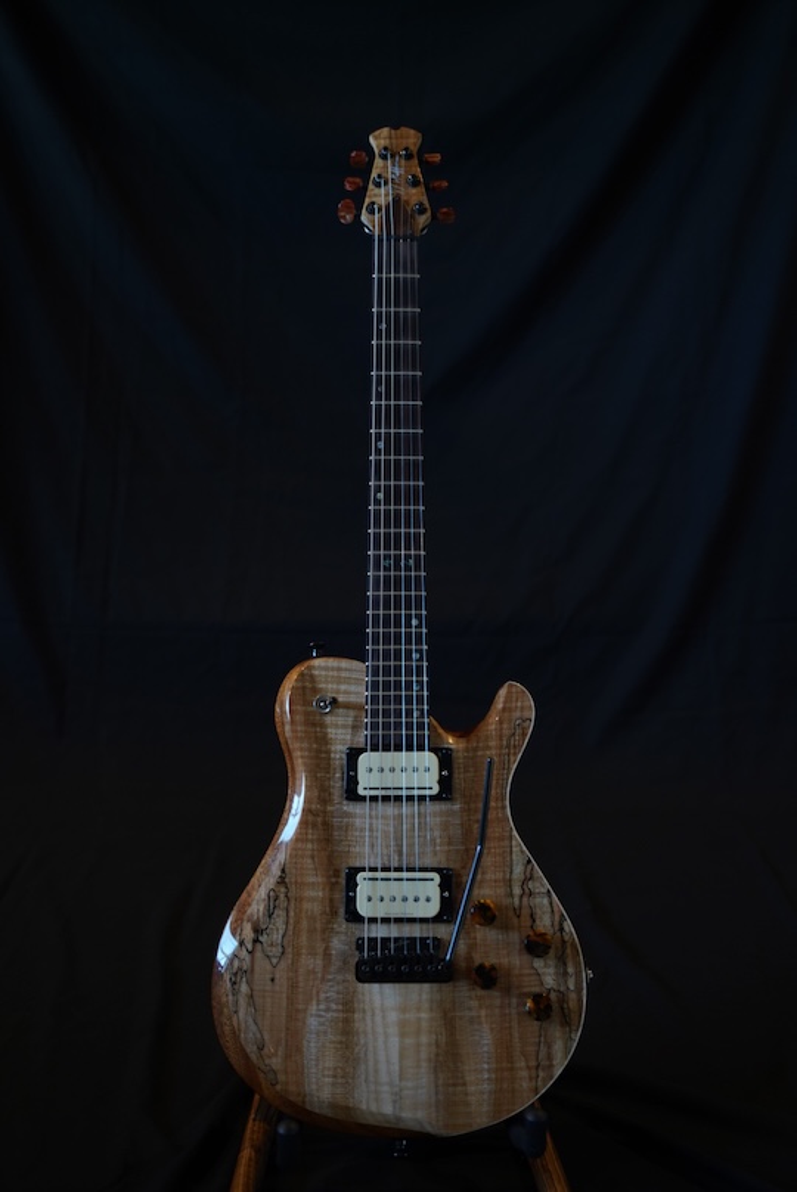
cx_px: 398
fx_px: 1392
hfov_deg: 31.9
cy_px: 596
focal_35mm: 42
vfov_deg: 46.4
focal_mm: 42
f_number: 2.8
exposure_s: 1/60
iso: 640
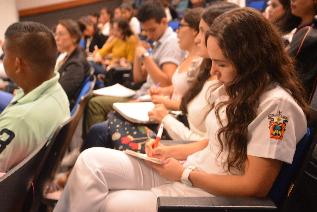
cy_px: 106
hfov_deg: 42.7
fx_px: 405
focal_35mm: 46
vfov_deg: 29.3
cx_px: 158
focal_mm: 46
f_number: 4.2
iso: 1600
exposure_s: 1/20
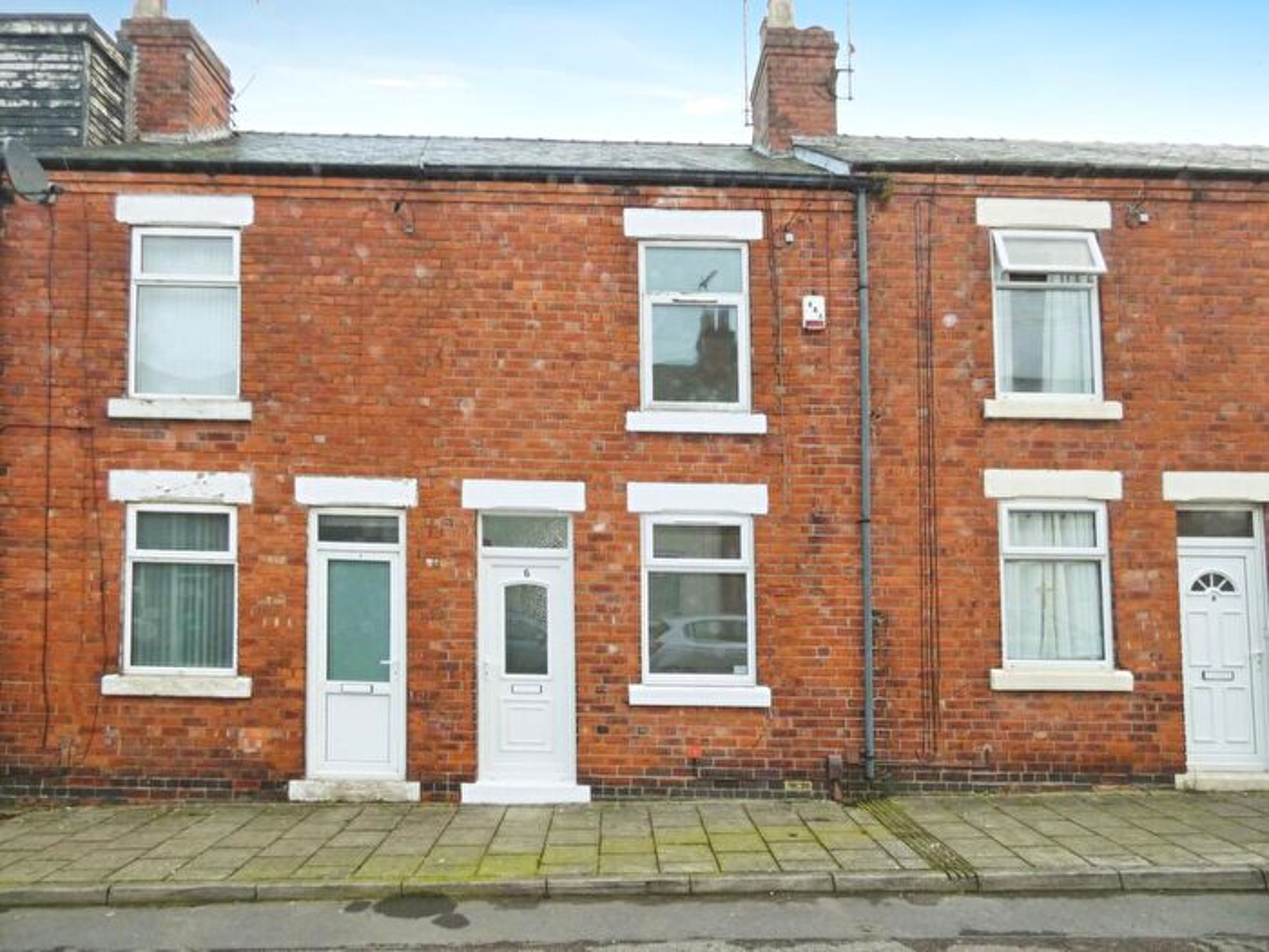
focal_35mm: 20
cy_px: 476
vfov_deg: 66.0
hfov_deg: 81.7
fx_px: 733
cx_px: 634
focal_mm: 3.6
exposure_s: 1/60
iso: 80
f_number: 2.8
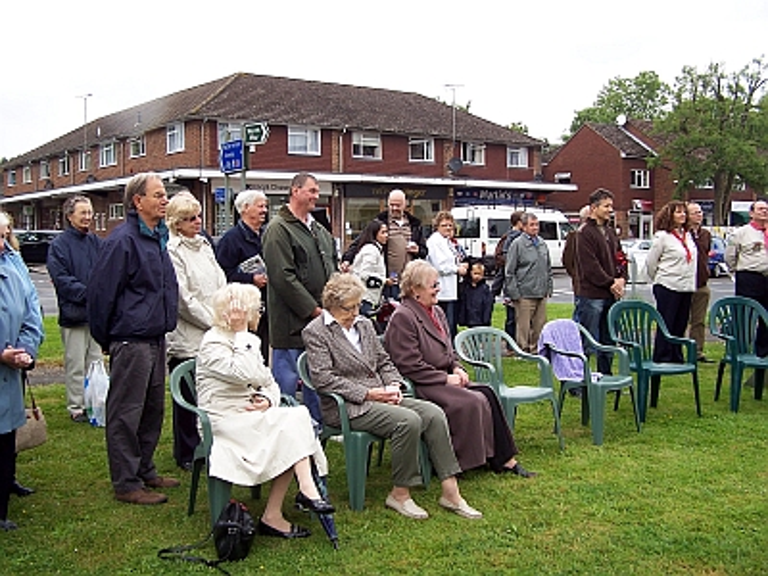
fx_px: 843
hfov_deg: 49.0
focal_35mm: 38
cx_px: 384
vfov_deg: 37.7
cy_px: 288
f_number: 2.8
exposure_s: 1/250
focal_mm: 6.3
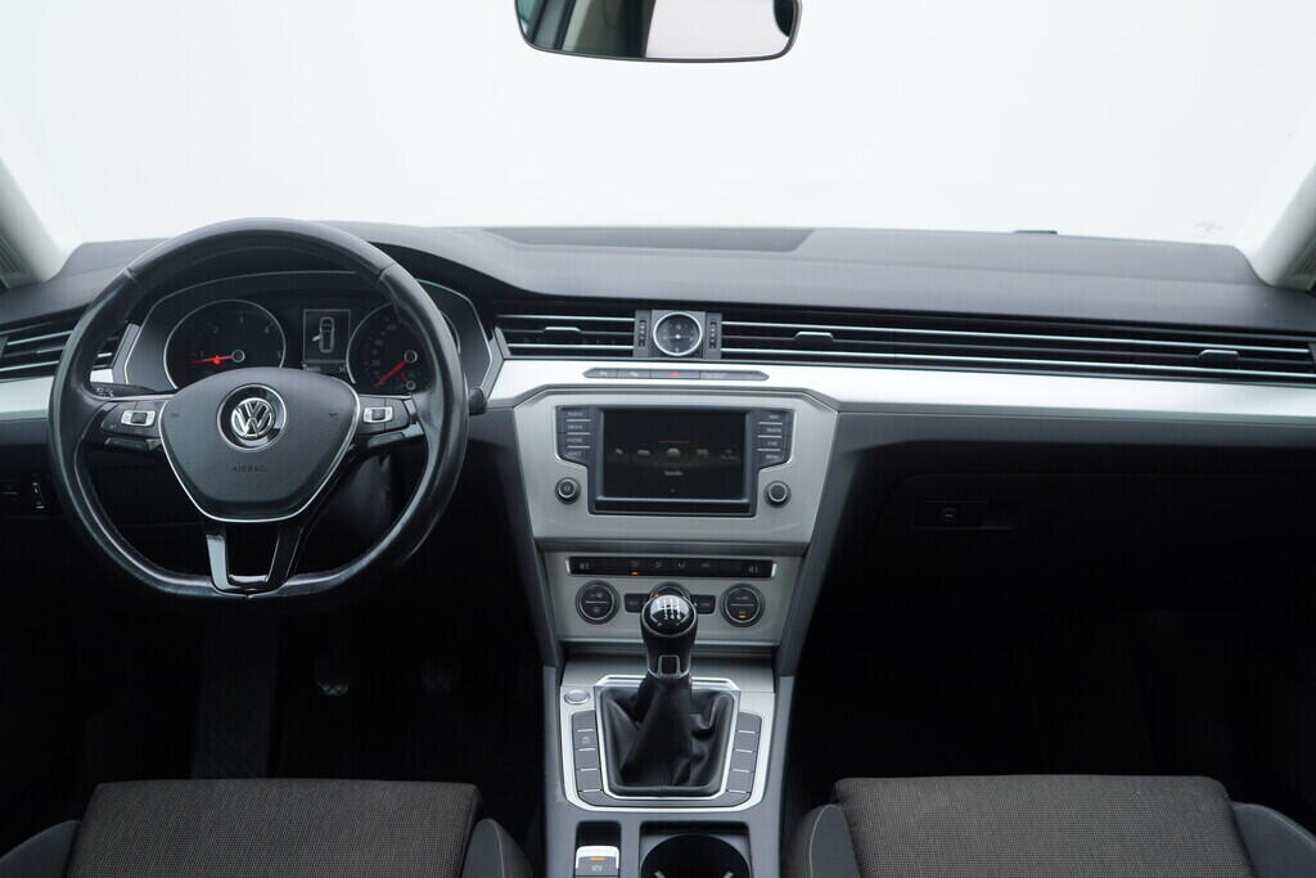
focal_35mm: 36
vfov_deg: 36.9
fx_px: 1316
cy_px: 439
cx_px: 658
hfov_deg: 53.1
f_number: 3.2
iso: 125
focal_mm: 24
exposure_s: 1/50
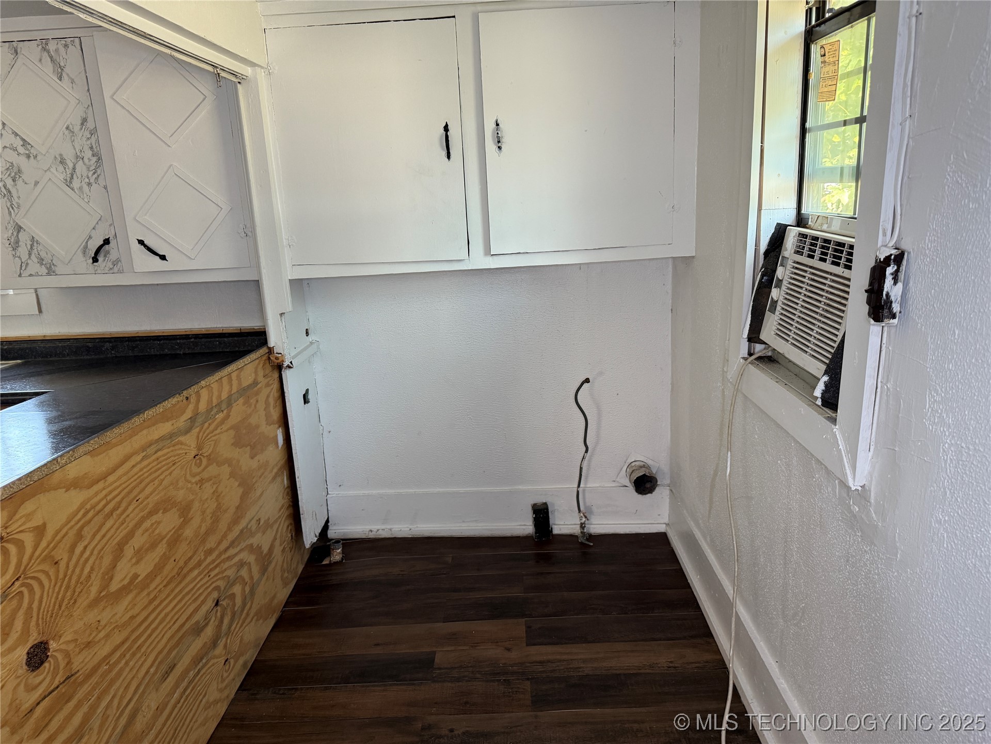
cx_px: 496
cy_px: 372
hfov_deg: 71.6
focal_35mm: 24
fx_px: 687
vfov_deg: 56.8
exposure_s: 1/70
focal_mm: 6.76
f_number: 1.78
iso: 200
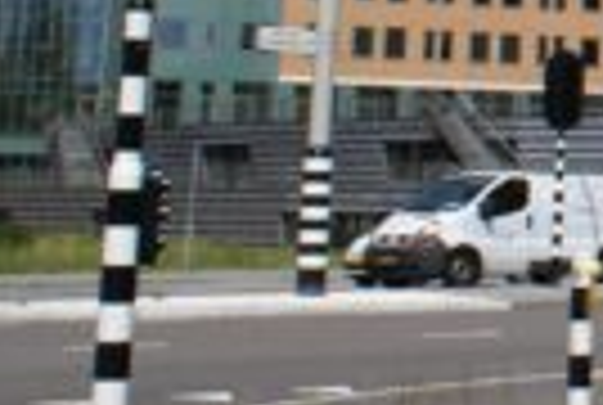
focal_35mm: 121
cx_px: 1197
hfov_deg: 14.2
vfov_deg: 10.9
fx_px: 2031
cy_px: -225
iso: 100
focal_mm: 18
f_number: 10
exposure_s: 1/320
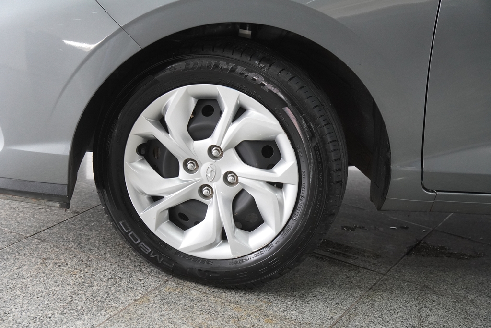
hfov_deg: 27.0
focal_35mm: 75
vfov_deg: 18.2
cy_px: 164
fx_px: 1023
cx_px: 246
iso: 1600
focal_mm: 50
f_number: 3.5
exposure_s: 1/160
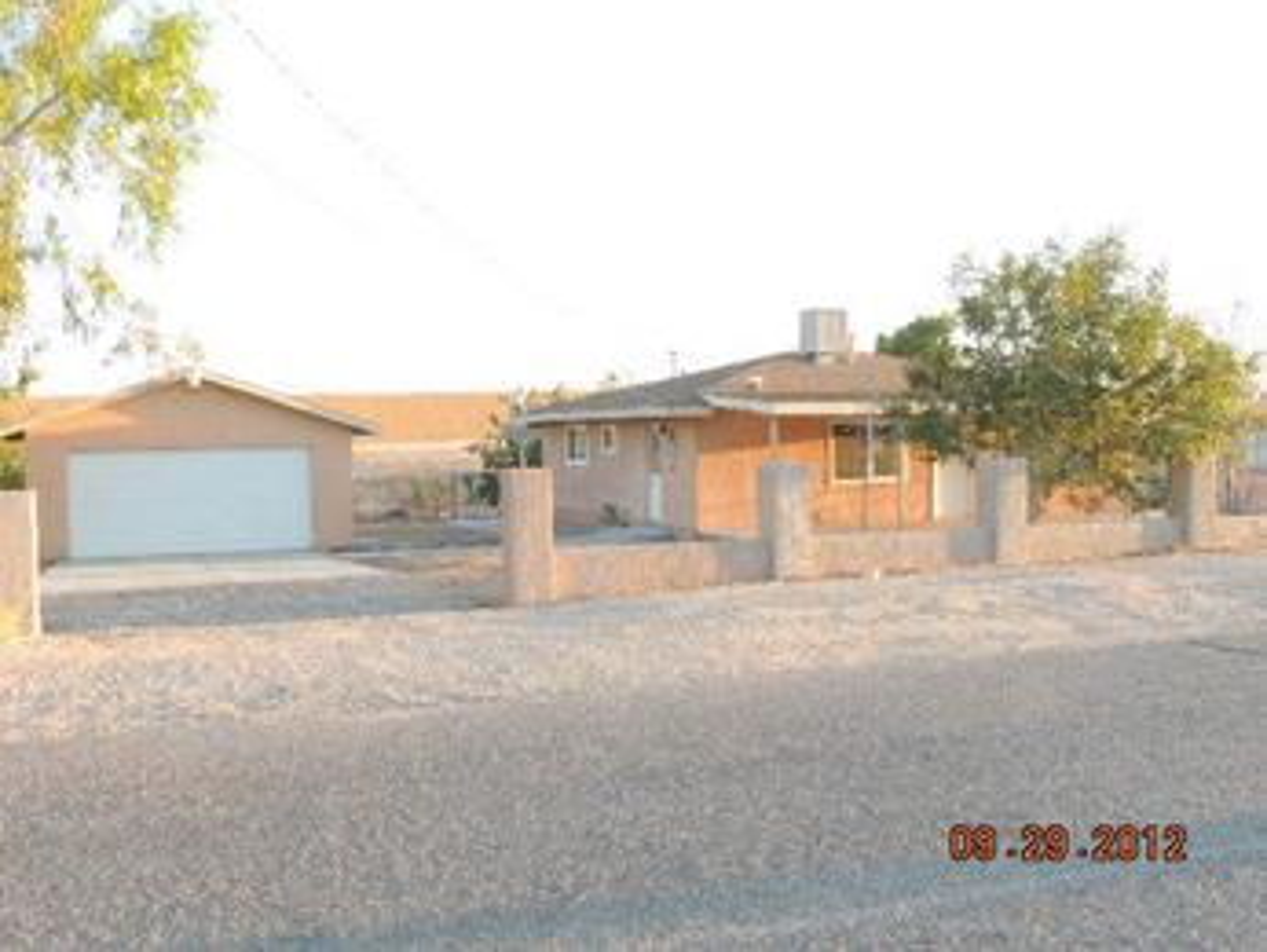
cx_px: 634
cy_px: 476
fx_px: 1282
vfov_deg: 40.7
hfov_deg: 52.6
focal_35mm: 35
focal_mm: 6.2
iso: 250
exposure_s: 1/50
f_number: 7.2
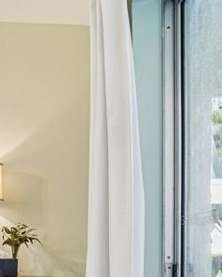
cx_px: -245
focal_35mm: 55
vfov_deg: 33.2
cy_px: 220
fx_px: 451
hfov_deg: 17.5
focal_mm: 17
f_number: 8
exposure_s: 1/1.67
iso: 100
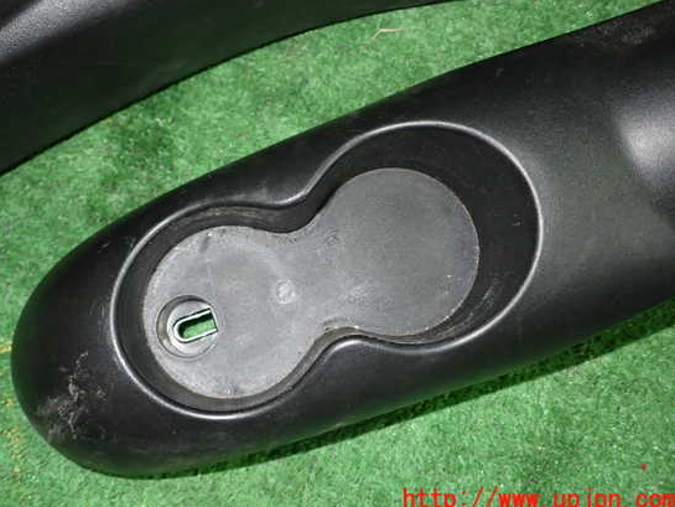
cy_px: 237
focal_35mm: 33
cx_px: 311
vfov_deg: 42.9
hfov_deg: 55.3
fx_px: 644
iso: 400
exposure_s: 1/30
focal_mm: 5.4
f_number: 6.3
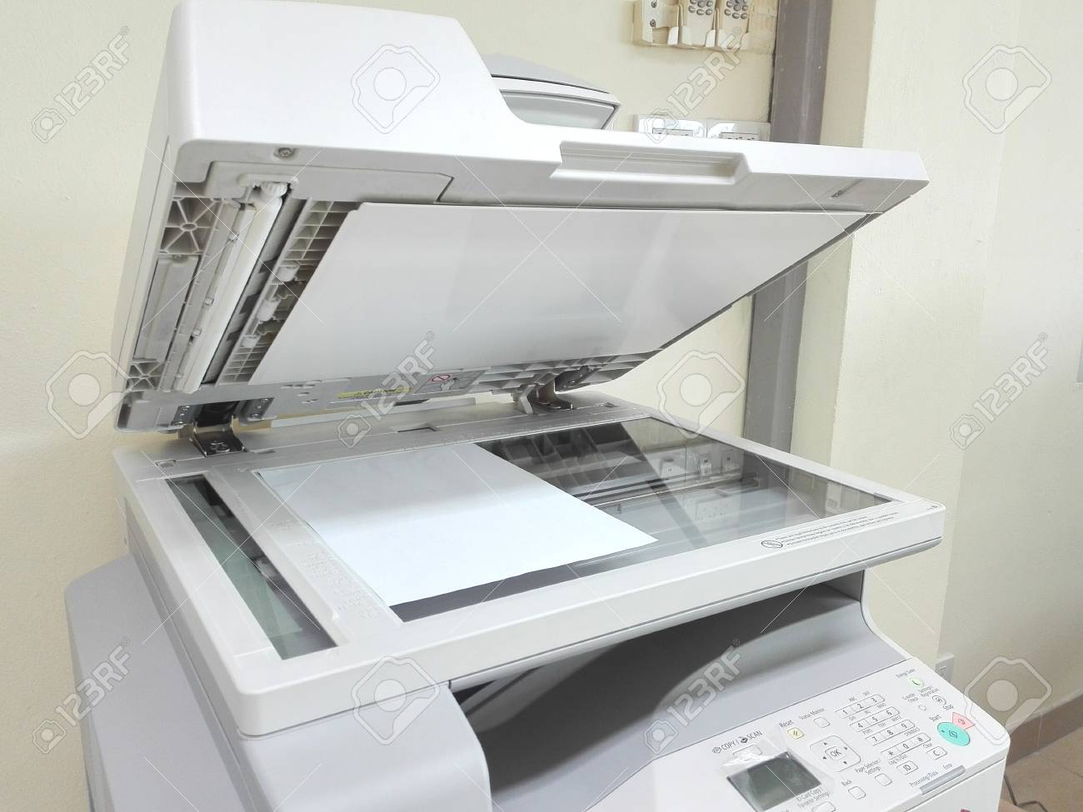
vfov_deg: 51.4
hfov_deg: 65.3
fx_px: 845
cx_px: 542
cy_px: 406
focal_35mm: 27
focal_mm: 3.79
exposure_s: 1/33
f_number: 2
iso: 130
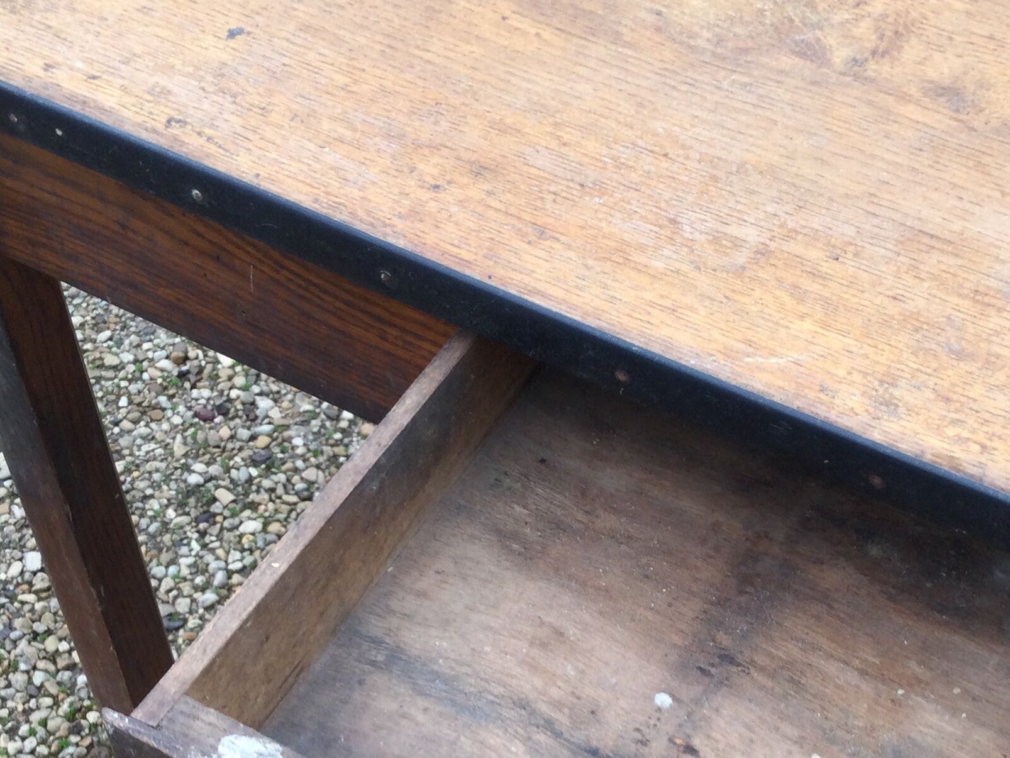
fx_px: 1838
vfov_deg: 22.7
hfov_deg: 30.7
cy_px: 685
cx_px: 555
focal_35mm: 63
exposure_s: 1/50
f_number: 2.4
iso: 25
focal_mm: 3.3
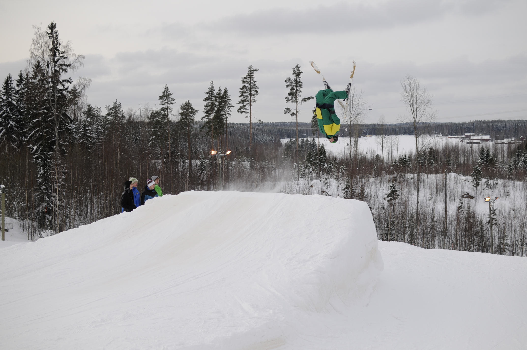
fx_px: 768
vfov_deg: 25.7
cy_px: 175
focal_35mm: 52
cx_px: 264
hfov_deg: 37.9
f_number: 3.2
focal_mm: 35
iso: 200
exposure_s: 1/1600
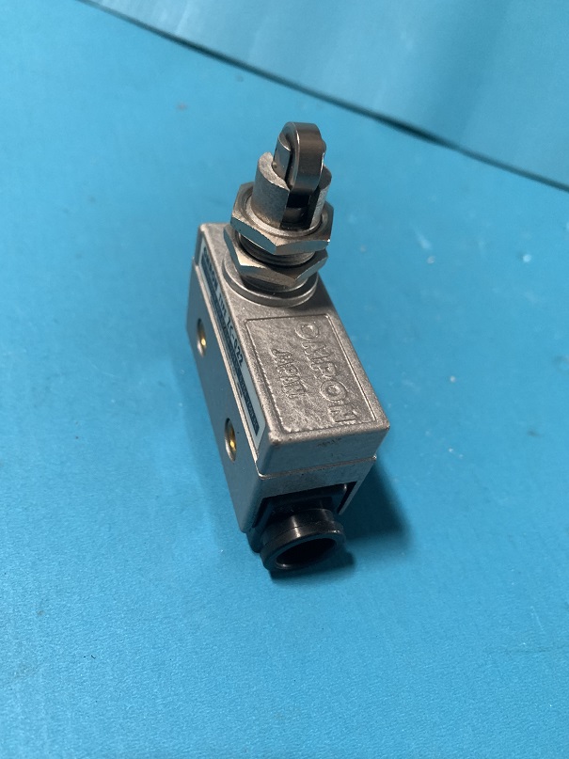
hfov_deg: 53.1
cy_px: 380
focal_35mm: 26
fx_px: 570
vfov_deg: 67.3
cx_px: 284
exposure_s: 1/60
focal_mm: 4.25
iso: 320
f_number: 1.8
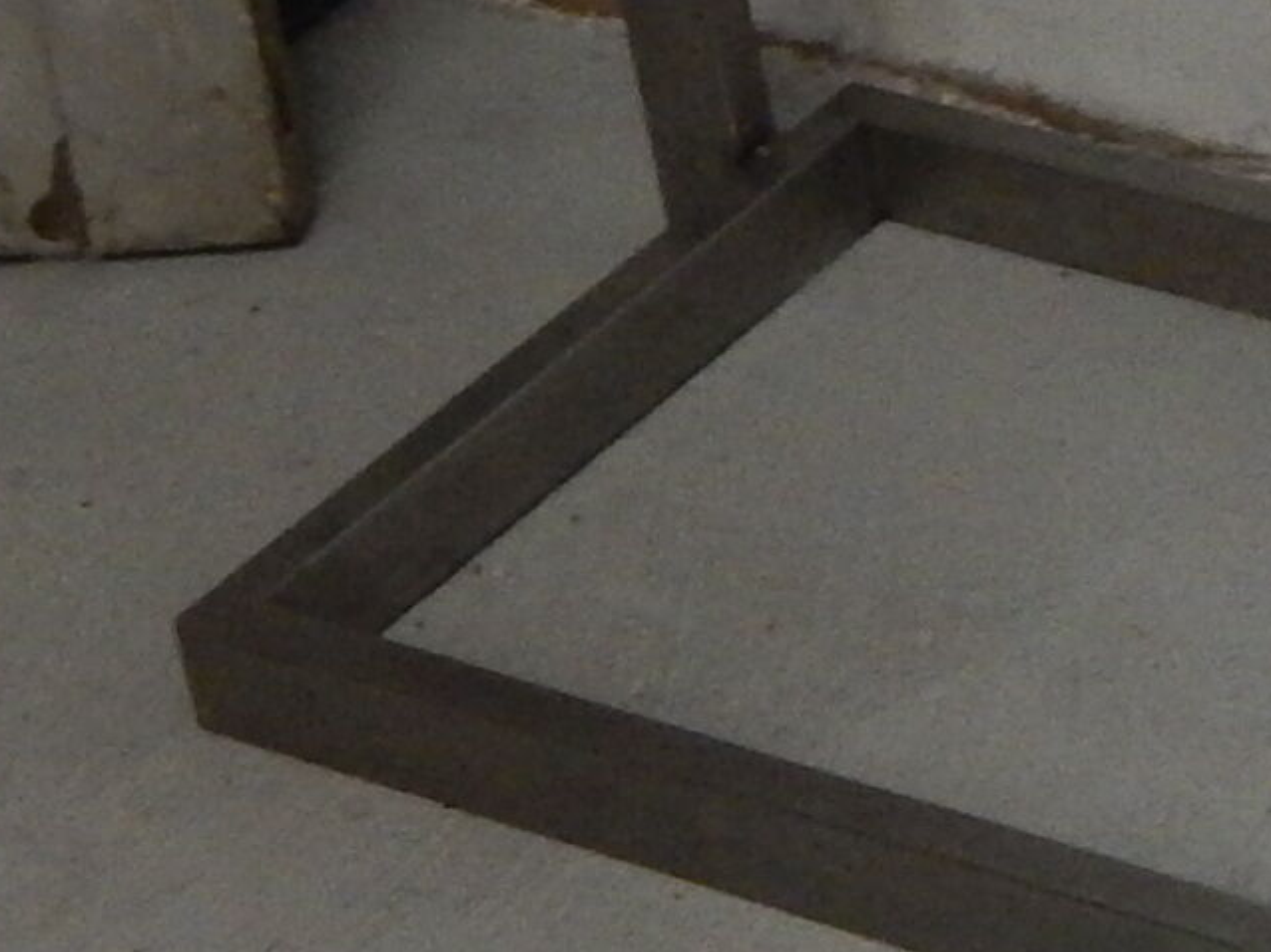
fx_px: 6386
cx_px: 2237
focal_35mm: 174
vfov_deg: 8.4
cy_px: -223
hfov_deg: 10.7
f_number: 3.3
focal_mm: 6.1
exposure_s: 1/8
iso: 450
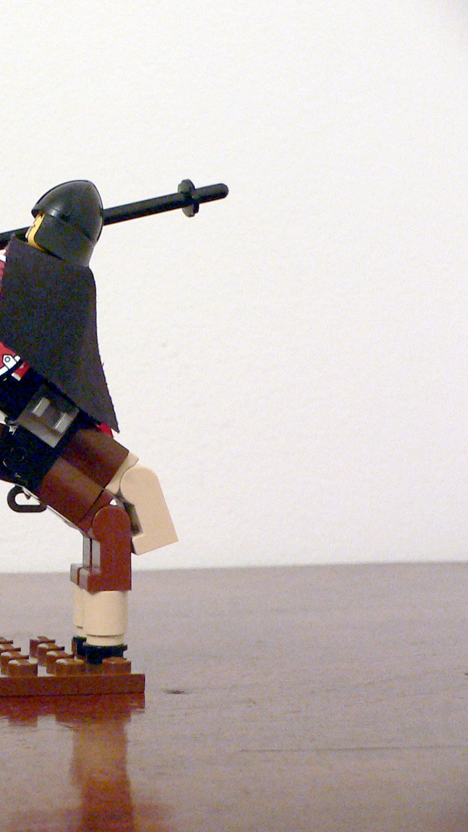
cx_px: -45
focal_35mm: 51
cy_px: 415
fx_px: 1125
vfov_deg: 40.6
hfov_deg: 22.2
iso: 200
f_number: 2.8
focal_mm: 4.6
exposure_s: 1/10
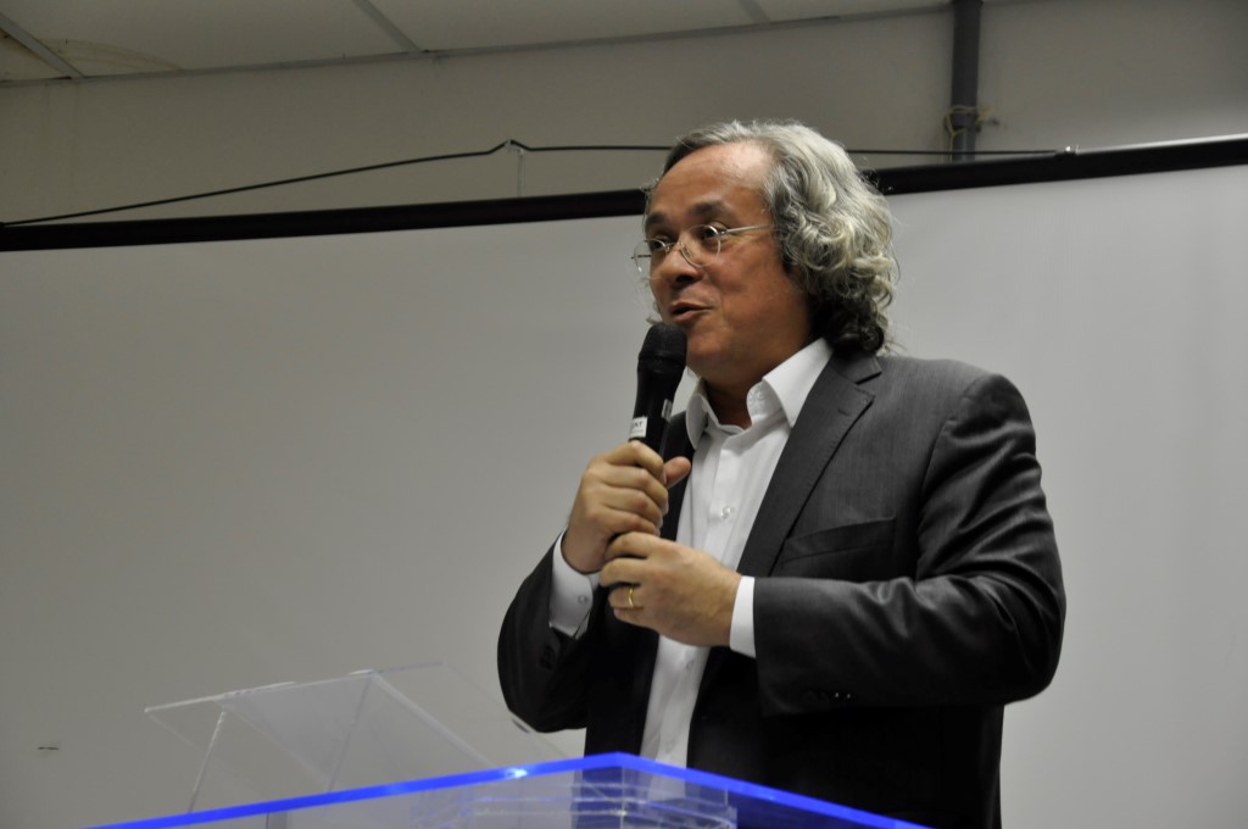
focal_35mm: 105
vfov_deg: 13.0
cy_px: 414
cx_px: 624
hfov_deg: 19.5
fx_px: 3635
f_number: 5.3
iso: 800
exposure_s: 1/40
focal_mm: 70
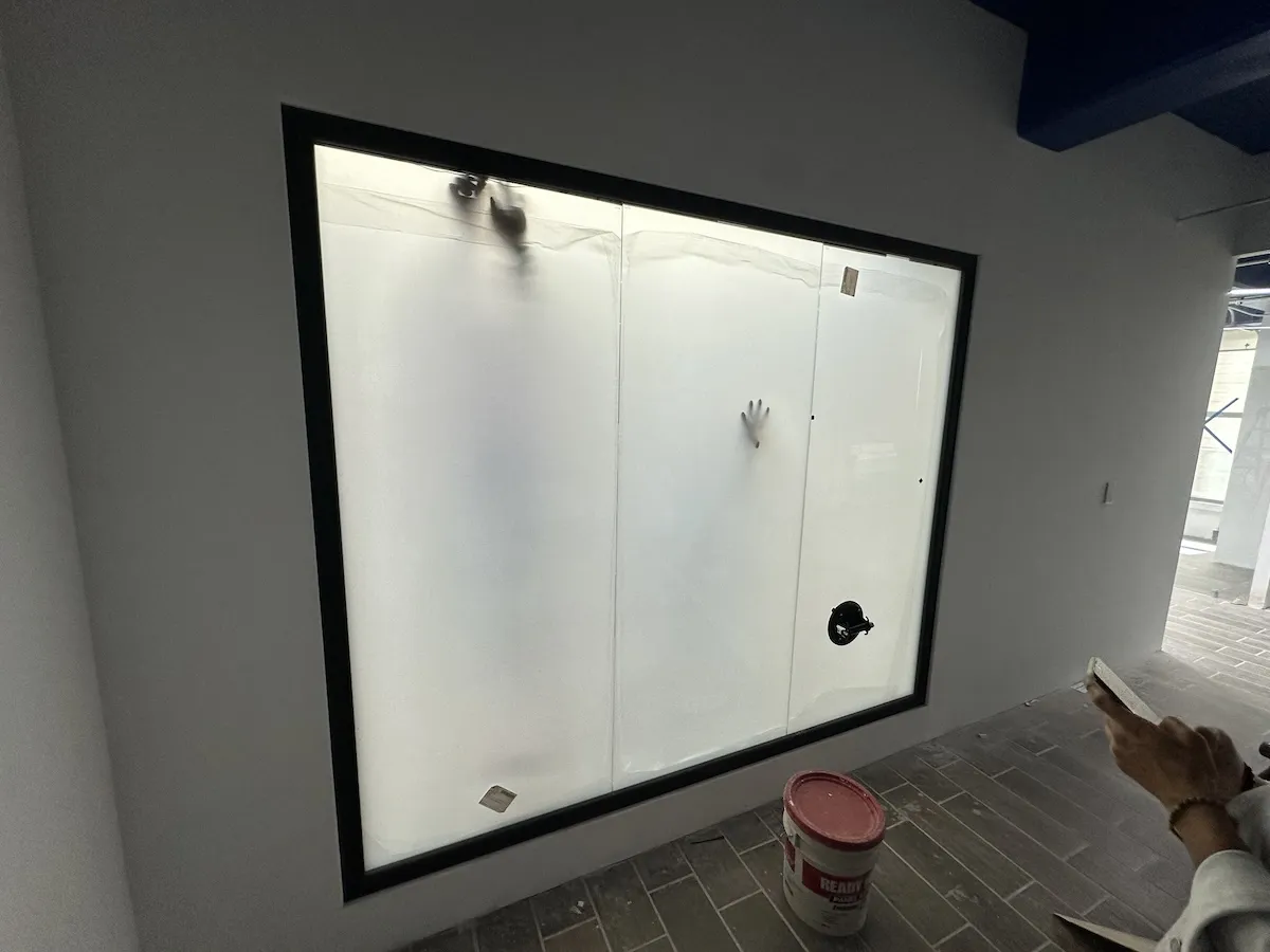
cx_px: 635
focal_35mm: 14
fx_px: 514
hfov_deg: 102.1
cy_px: 476
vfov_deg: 85.7
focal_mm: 2.22
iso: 125
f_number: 2.2
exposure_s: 1/120
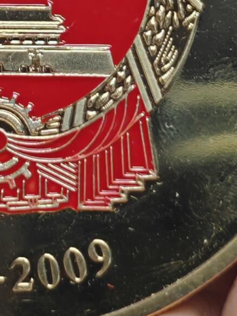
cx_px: 27
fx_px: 2693
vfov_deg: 6.7
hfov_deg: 5.0
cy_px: -9
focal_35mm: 295
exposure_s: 1/100
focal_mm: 7.62
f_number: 1.6
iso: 80
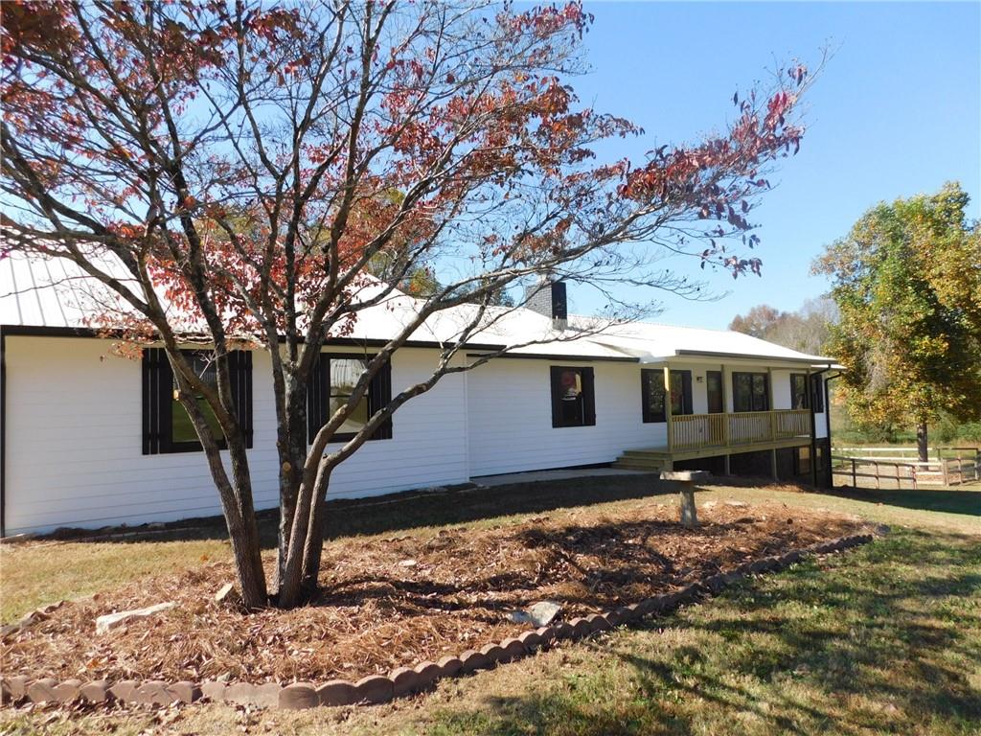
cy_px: 368
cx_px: 490
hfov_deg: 73.9
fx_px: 652
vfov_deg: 58.9
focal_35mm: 23
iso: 125
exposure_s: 1/800
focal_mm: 4
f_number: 3
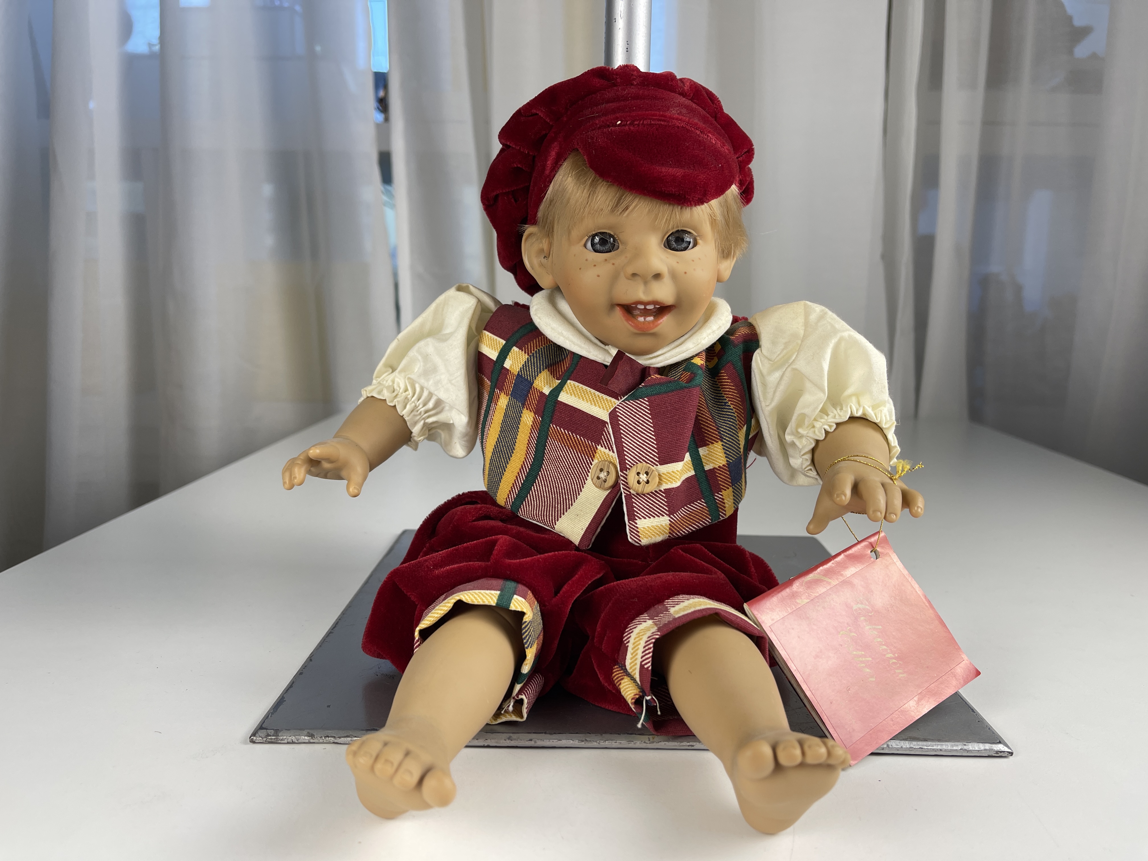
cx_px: 574
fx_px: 829
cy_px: 430
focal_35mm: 25
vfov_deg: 54.9
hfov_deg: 69.4
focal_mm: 5.1
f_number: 1.6
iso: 50
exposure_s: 1/100
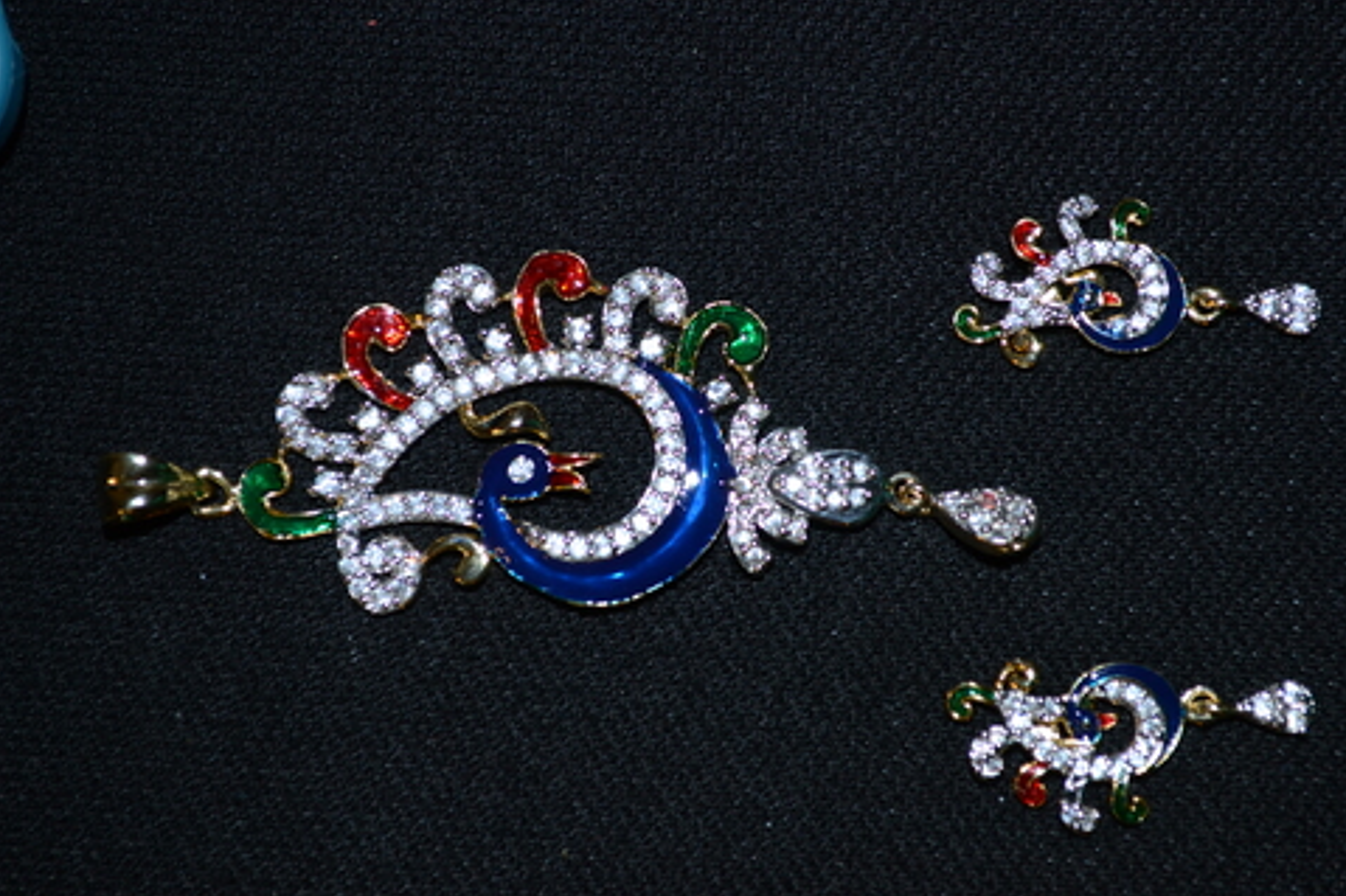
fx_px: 2636
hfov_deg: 28.6
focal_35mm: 71
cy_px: 442
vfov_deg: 19.3
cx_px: 697
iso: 400
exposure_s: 1/60
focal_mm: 45
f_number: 6.3
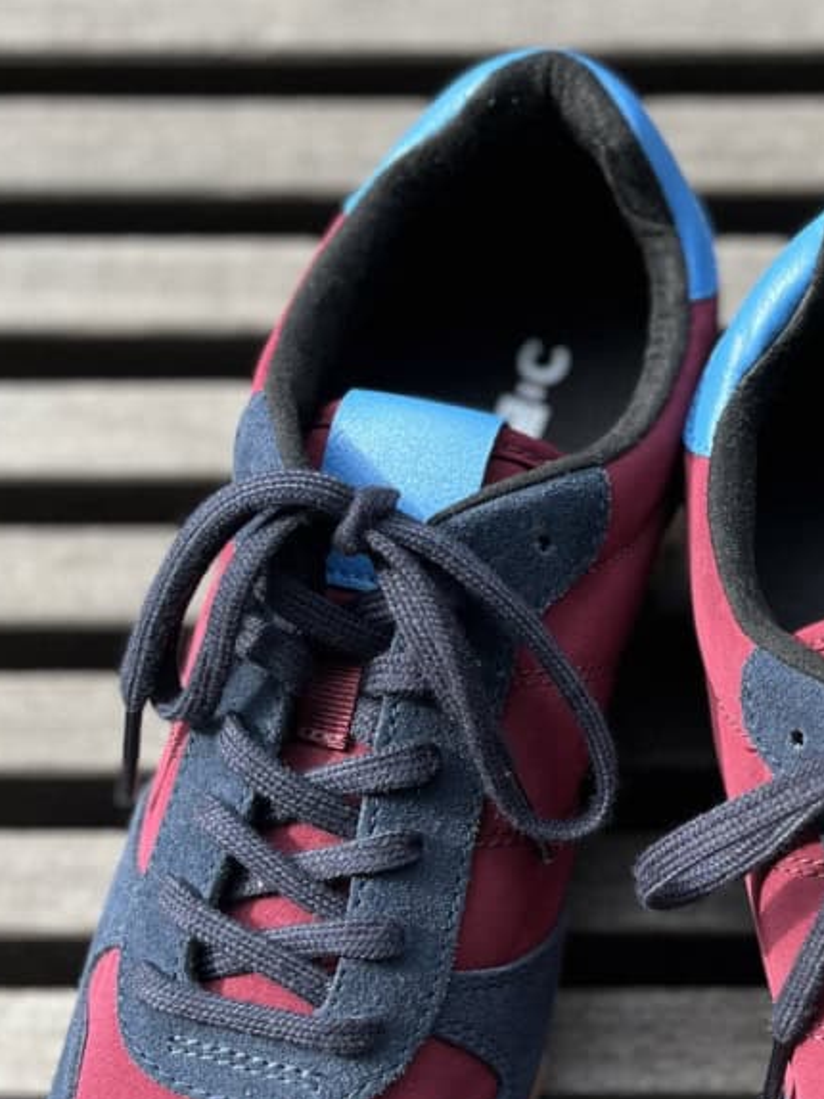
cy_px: 850
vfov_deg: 32.5
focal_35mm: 58
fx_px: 1842
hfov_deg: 24.7
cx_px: 680
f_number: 1.6
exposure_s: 1/369
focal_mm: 5.1
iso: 50
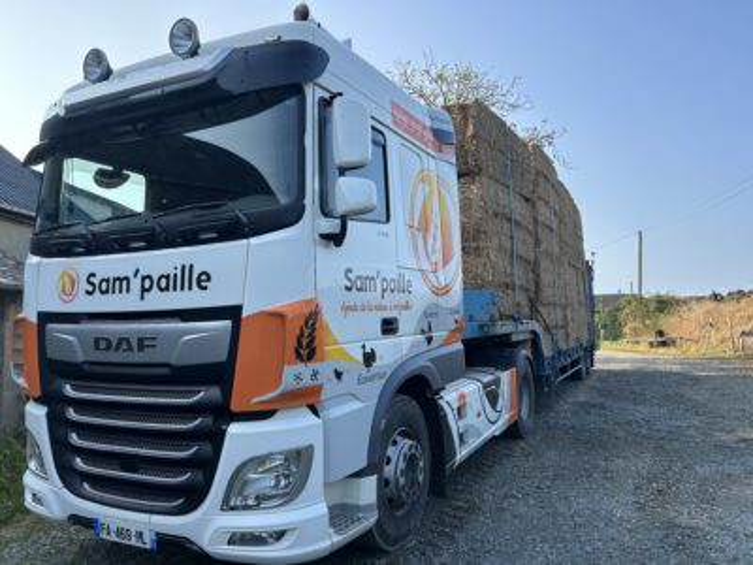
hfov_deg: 67.3
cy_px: 282
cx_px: 376
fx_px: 566
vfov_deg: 53.1
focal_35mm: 26
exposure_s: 1/1089
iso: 50
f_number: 1.5
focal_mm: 5.7
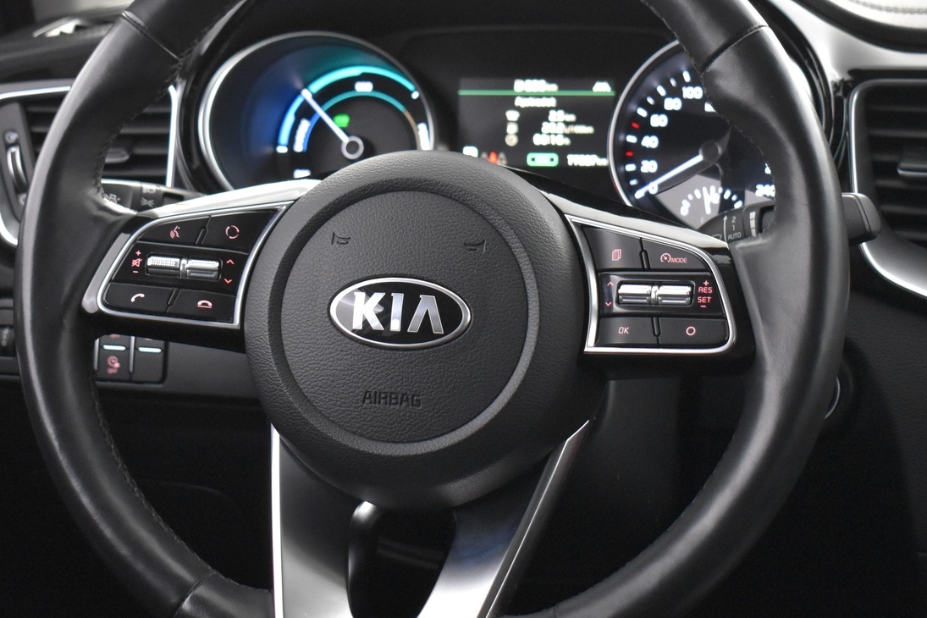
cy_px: 299
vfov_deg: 19.2
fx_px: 1828
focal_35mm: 71
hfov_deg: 28.4
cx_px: 433
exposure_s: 1/15
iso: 3200
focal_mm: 32
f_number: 4.5
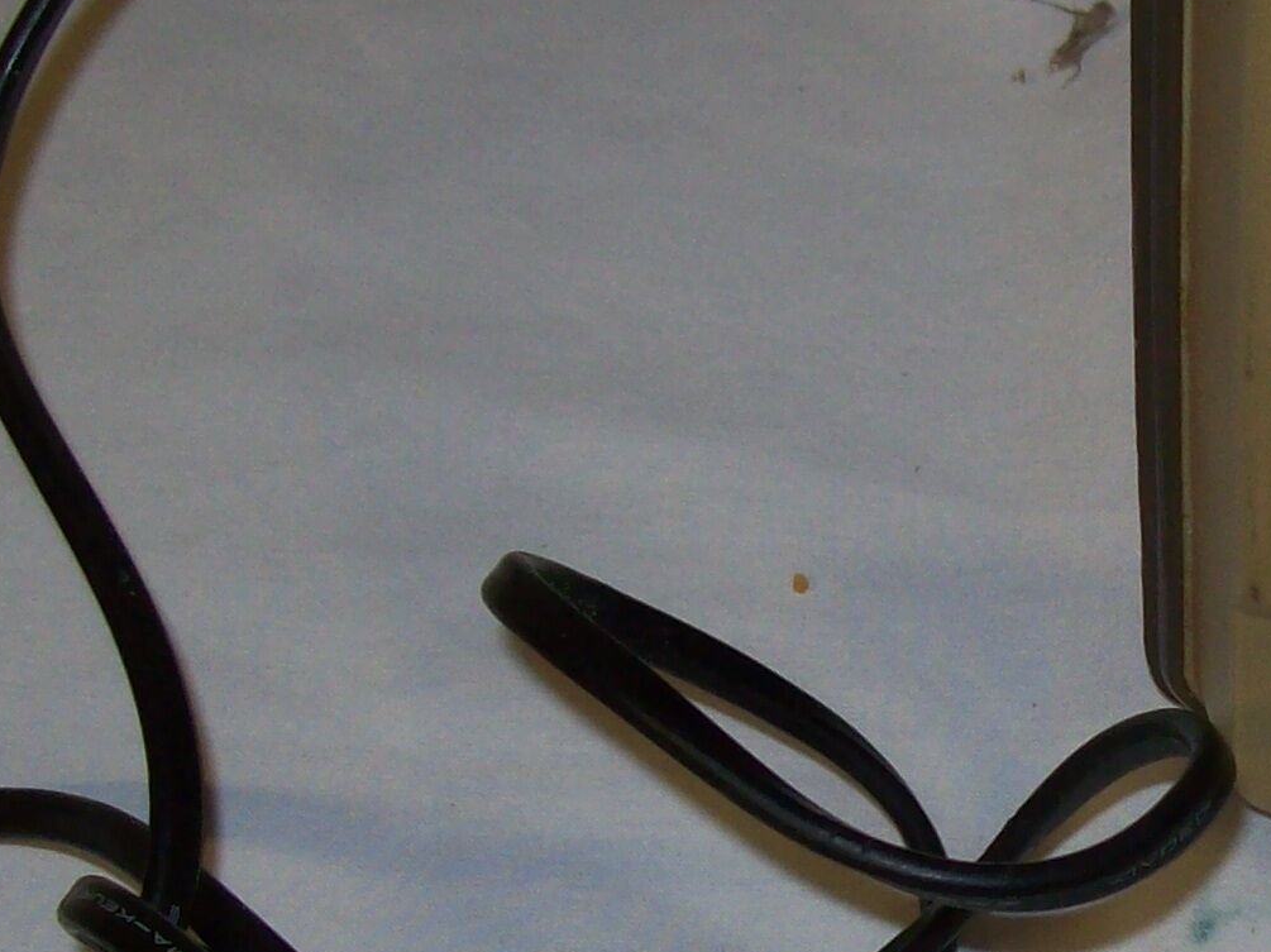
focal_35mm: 102
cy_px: 884
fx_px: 3744
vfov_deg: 14.3
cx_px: 1165
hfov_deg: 18.9
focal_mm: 6
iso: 80
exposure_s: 1/64
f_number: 2.7
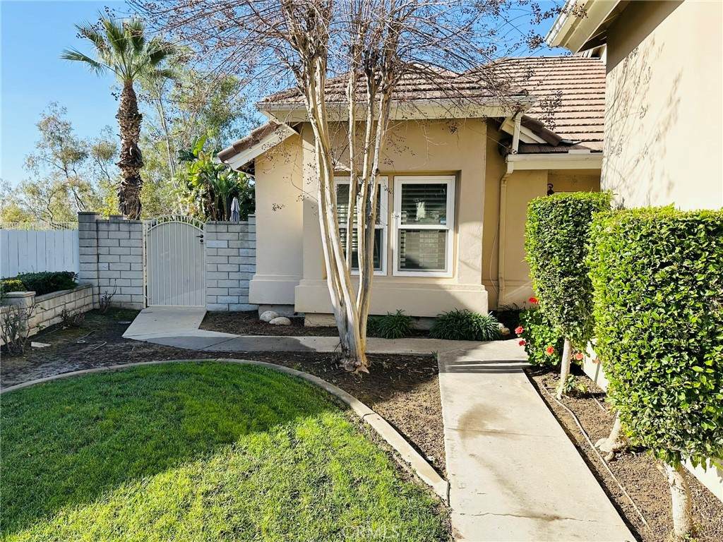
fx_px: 501
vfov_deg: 56.8
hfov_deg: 71.6
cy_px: 271
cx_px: 362
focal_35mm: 24
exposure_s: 1/2110
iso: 80
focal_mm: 6.86
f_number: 1.78
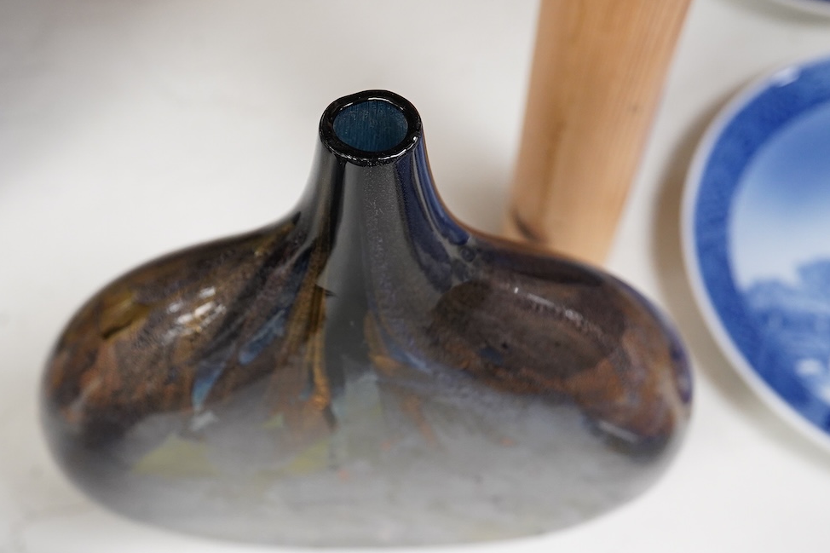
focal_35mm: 52
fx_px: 1199
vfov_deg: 26.0
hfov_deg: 38.2
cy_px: 299
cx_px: 379
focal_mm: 30
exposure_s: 1/125
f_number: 9
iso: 2500
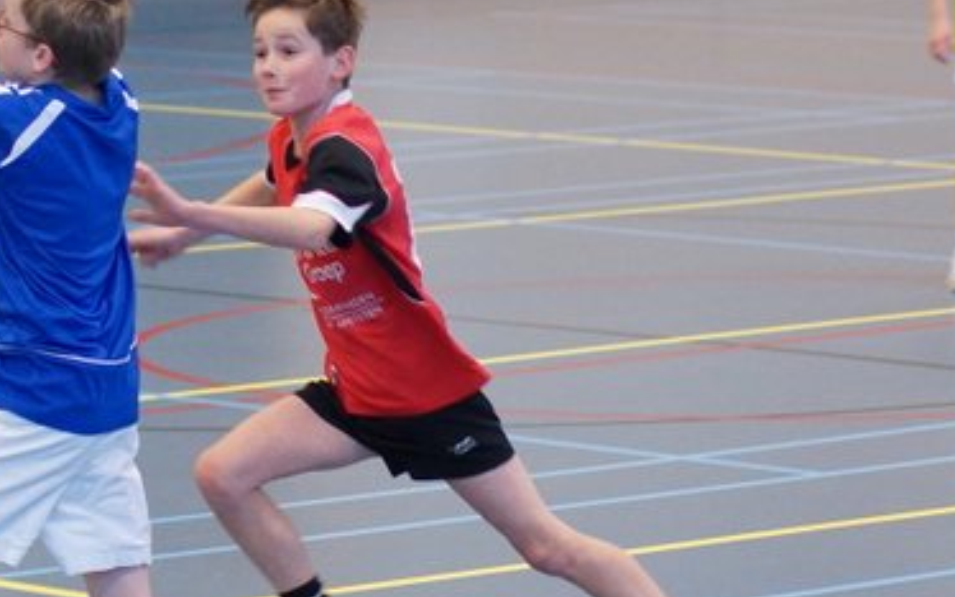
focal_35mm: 209
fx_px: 5441
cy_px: 120
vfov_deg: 6.3
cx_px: 87
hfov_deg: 10.0
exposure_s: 1/250
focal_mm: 50
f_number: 2.2
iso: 800
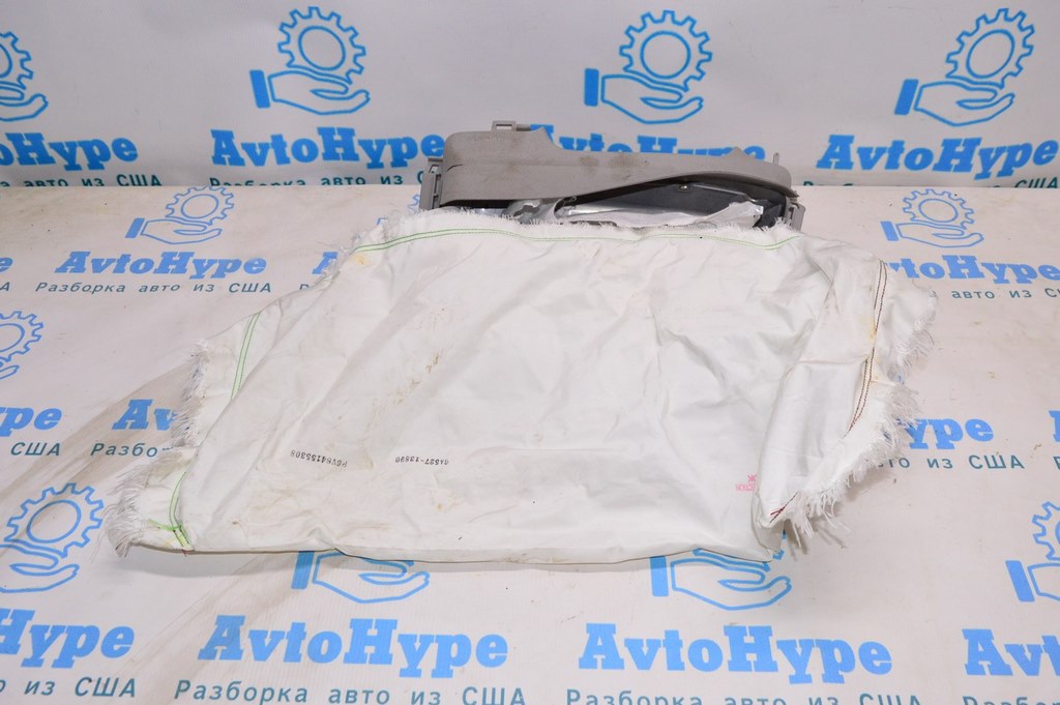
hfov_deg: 57.3
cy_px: 352
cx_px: 530
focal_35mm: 33
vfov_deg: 39.9
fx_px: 971
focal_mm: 22
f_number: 8
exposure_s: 1/100
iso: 1600
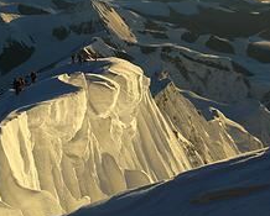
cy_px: 89
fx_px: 544
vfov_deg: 22.5
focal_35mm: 68
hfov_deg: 27.6
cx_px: 81
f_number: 5.6
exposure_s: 1/125
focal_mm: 7.9
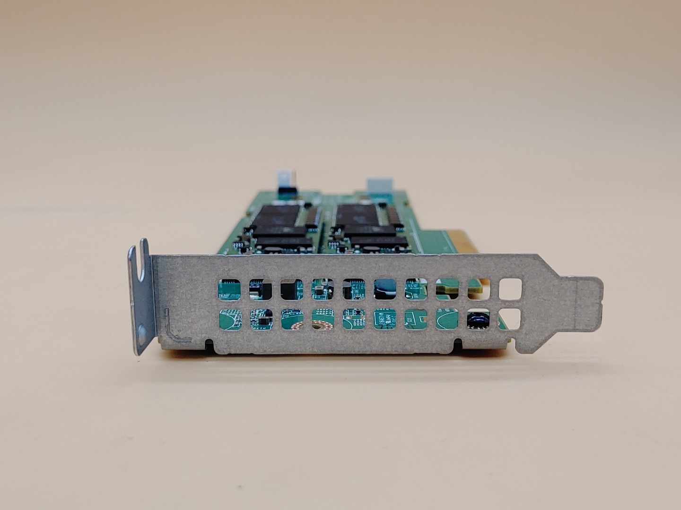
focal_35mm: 39
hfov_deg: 47.9
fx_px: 767
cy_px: 255
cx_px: 340
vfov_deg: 36.8
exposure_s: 1/90
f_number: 1.8
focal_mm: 4.36
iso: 50
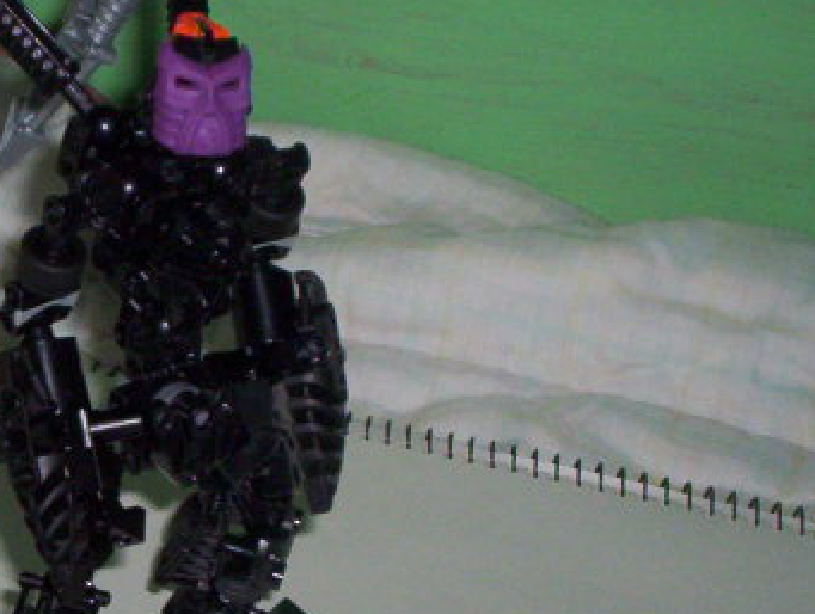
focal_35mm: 91
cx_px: 100
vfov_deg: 16.3
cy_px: 389
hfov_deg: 21.1
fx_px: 2146
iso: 140
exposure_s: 1/60
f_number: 4.5
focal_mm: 4.99
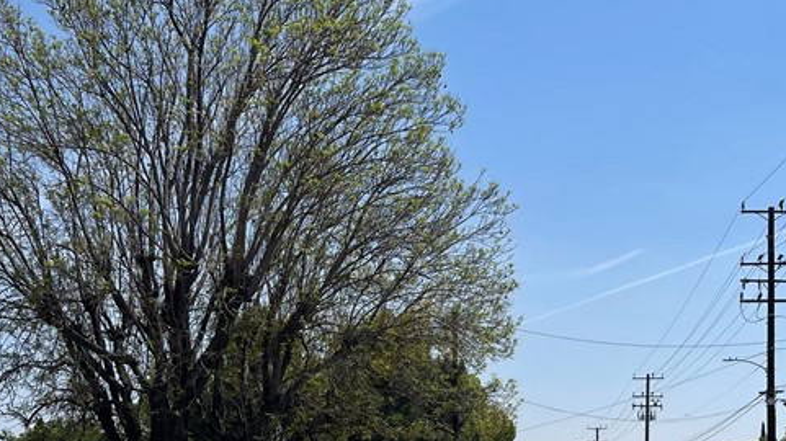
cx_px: 371
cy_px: 523
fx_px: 1208
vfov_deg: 19.5
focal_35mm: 58
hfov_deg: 36.0
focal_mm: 5.1
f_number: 1.6
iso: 32
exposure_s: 1/5917
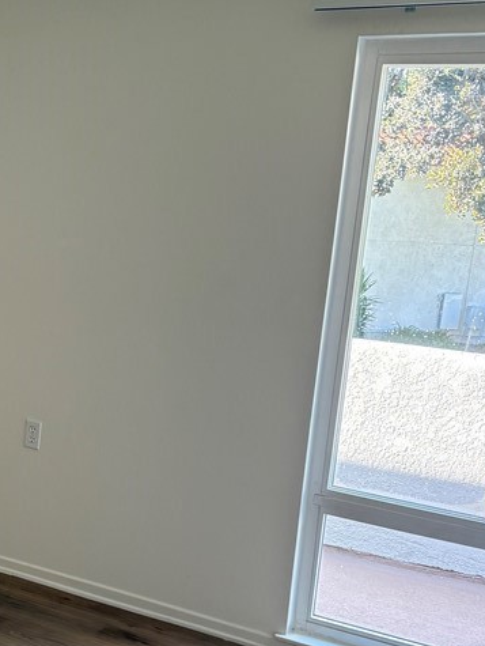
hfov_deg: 25.4
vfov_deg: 34.0
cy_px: 434
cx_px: 62
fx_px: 1045
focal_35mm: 56
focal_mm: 5.96
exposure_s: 1/121
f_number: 1.6
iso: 125
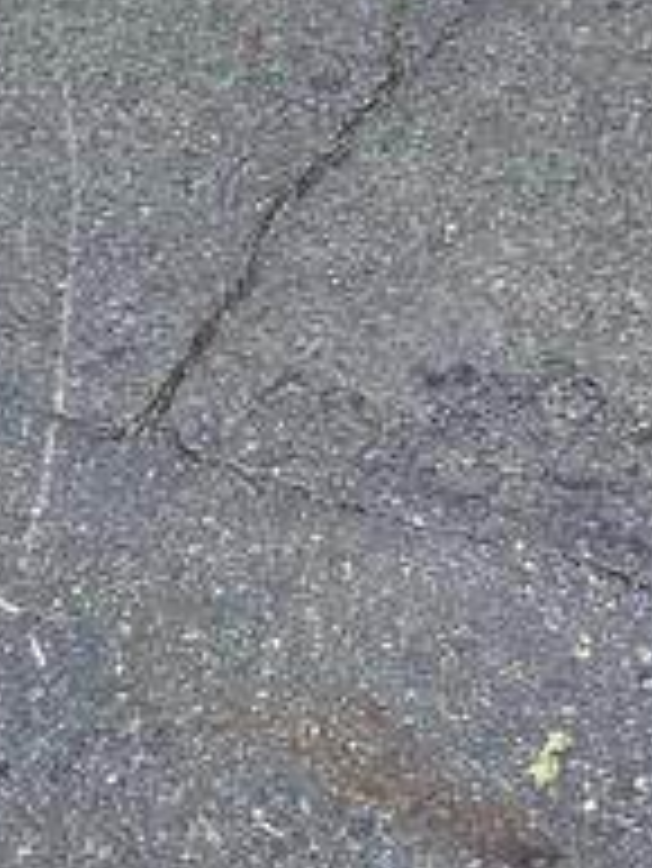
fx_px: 3362
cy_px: -1156
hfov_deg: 11.1
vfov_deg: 12.1
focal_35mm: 134
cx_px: 166
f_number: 1.78
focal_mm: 6.76
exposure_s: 1/1314
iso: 100
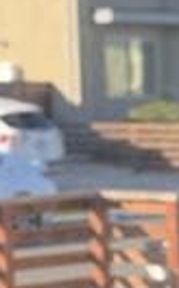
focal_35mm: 247
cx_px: 323
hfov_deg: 5.2
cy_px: 408
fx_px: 1936
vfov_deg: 8.4
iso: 80
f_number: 1.78
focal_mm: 6.76
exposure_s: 1/885
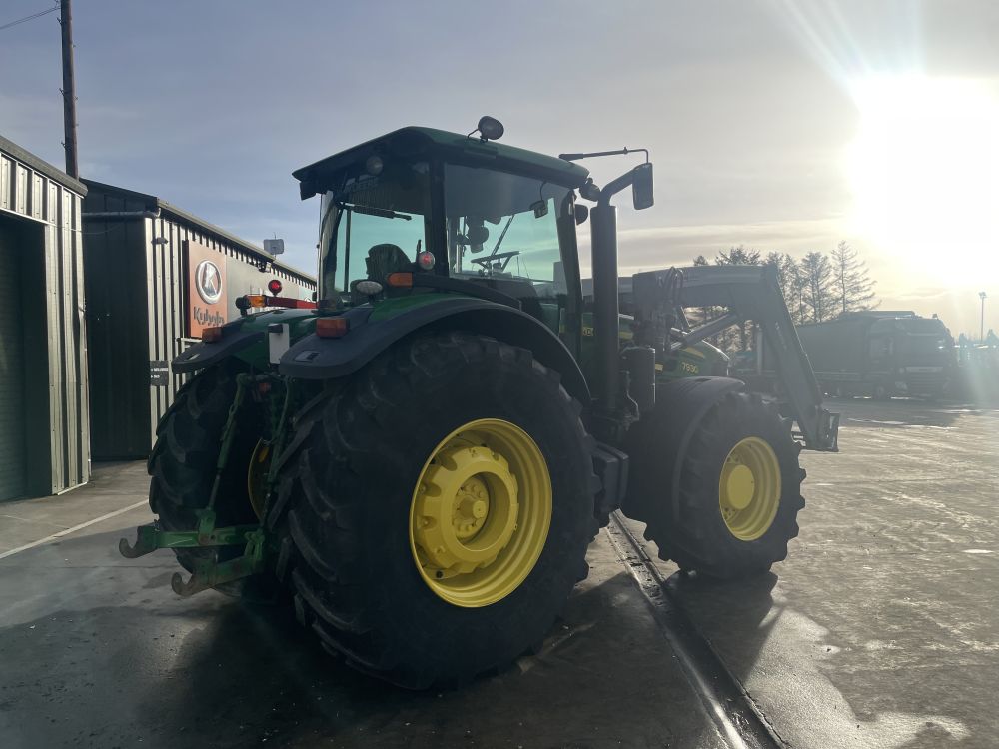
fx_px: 750
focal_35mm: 26
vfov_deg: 53.1
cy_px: 374
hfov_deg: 67.3
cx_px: 500
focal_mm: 4.2
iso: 32
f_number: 1.6
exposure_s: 1/4132
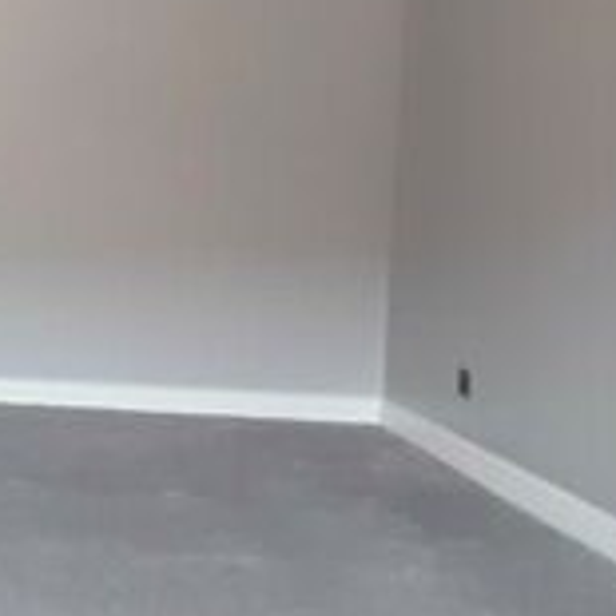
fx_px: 1047
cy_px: 173
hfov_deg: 24.2
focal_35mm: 52
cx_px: -350
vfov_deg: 32.3
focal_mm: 1.42
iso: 500
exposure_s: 1/20
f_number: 2.2
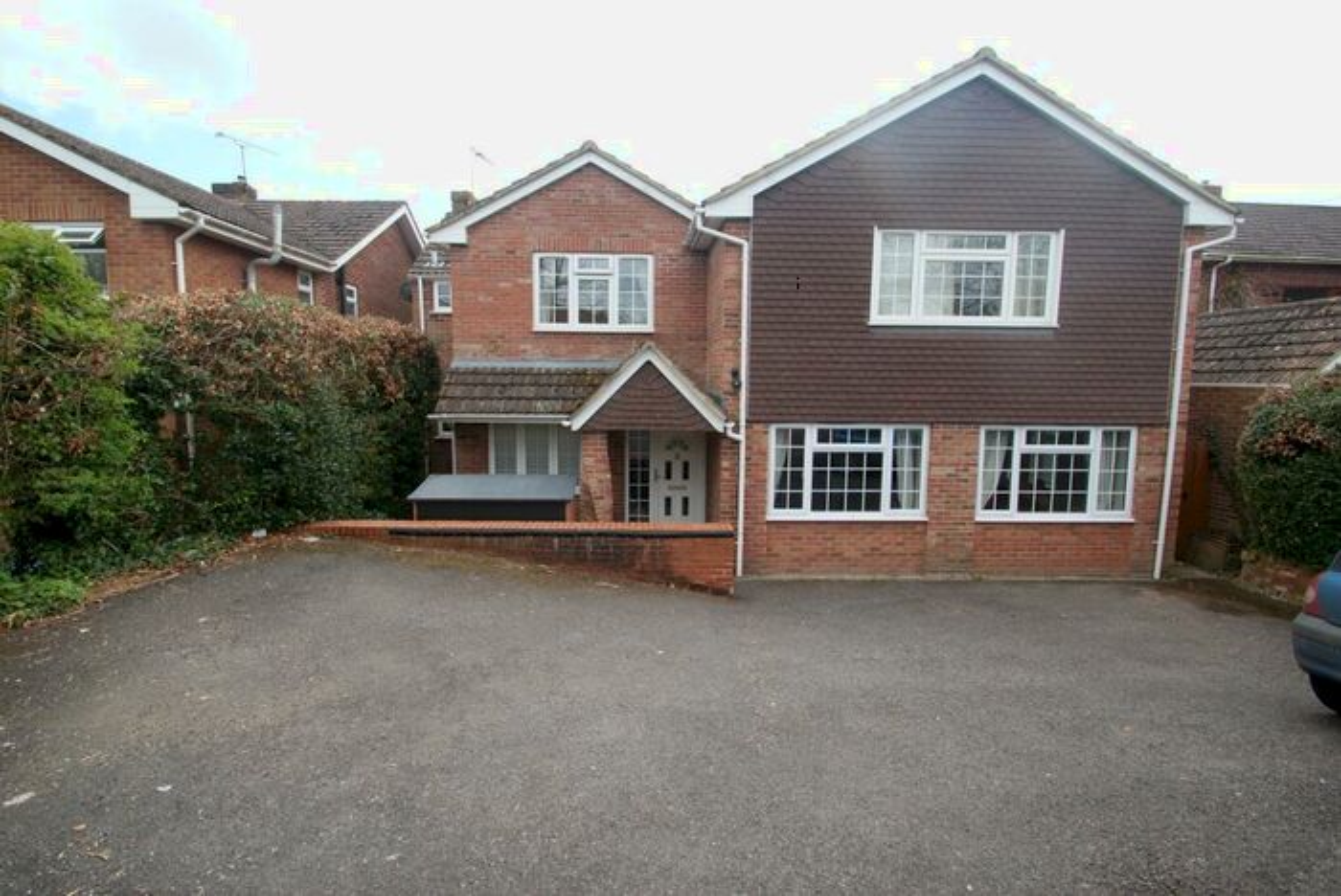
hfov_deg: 100.3
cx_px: 670
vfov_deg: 77.4
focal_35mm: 15
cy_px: 448
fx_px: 559
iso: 100
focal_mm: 10
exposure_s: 1/80
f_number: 8
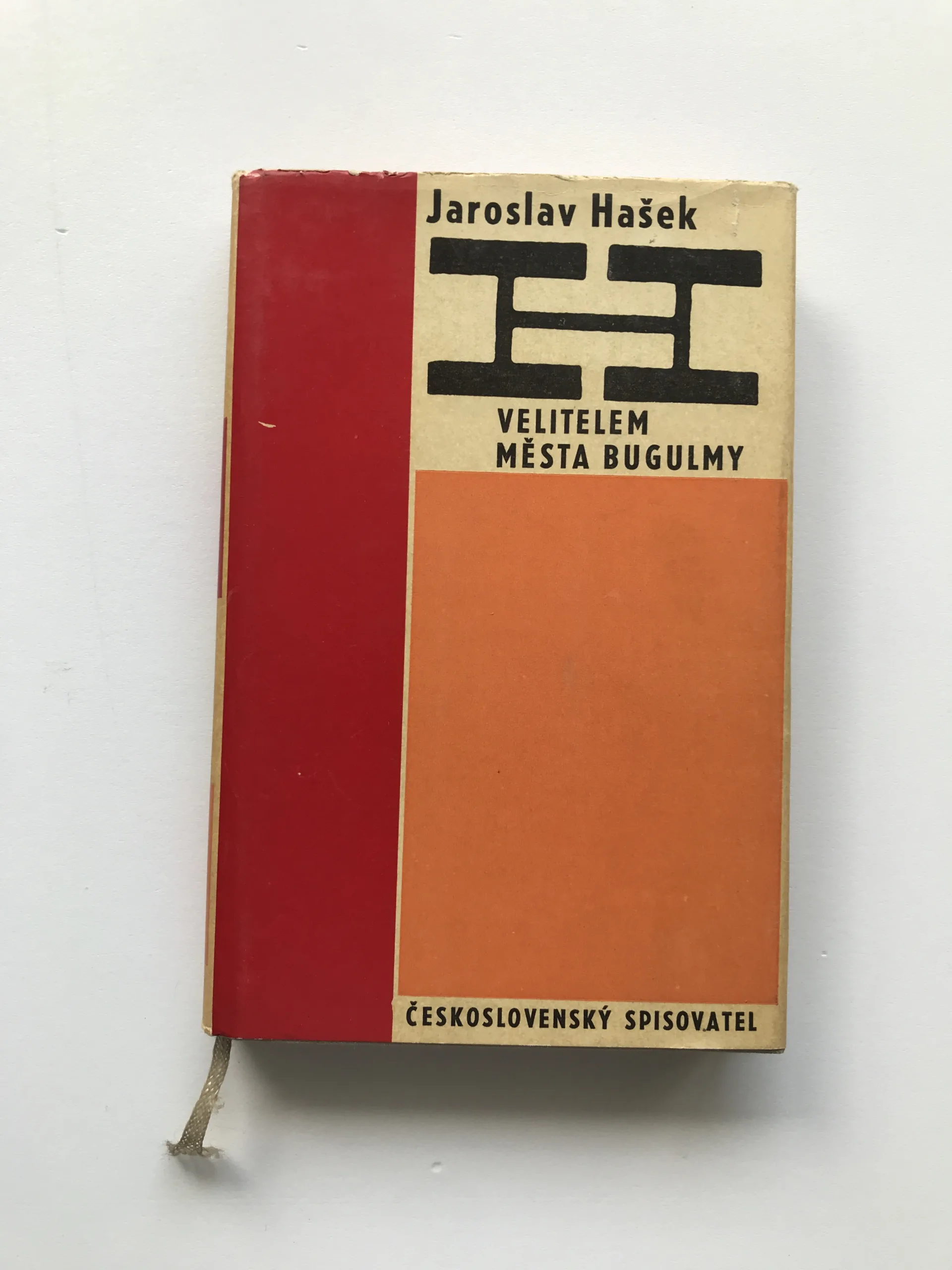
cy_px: 635
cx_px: 476
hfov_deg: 49.7
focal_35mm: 28
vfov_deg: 63.4
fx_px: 1027
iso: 20
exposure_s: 1/50
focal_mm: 3.99
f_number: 1.8
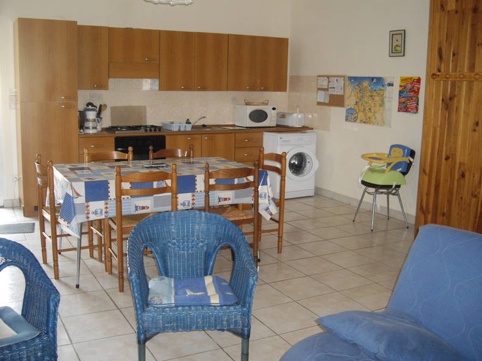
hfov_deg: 49.0
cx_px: 241
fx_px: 529
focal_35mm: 38
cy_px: 180
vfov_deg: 37.7
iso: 400
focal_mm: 7.9
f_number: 2.8
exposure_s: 1/40
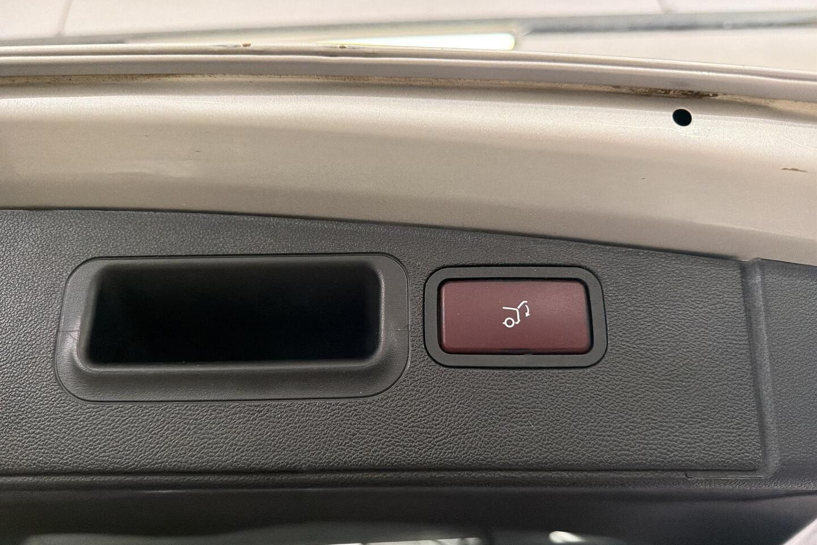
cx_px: 408
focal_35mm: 25
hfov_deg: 71.5
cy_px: 290
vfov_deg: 51.3
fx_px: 567
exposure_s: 1/185
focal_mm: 6.76
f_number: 1.78
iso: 800
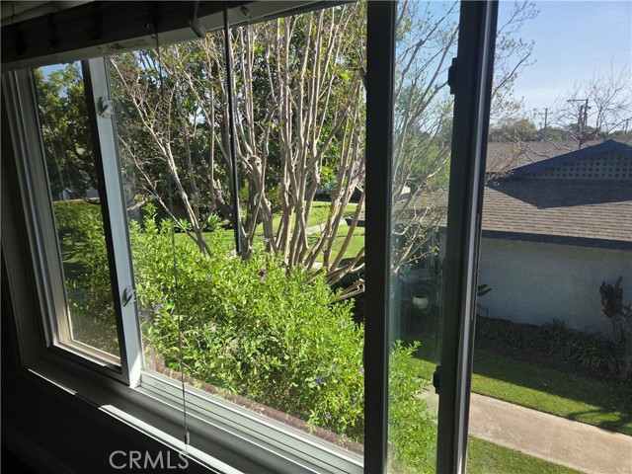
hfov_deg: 73.9
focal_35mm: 23
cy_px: 237
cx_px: 316
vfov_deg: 58.9
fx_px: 420
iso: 80
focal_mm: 5.4
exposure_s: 1/1358
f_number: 1.8
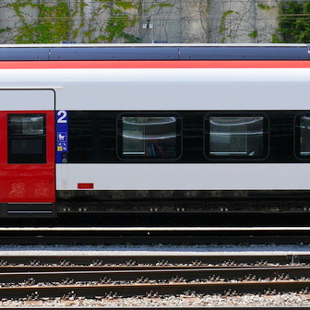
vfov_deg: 17.2
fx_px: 1023
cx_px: 100
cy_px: 174
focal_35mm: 101
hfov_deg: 17.2
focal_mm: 16
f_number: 6.3
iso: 160
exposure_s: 1/320
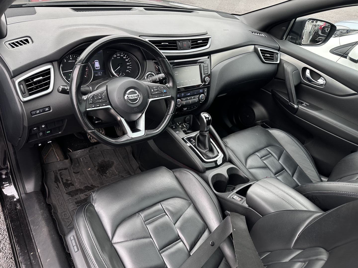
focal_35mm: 24
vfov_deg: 56.8
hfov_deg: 71.6
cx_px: 179
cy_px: 134
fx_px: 248
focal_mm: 6.86
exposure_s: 1/121
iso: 125
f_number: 1.78
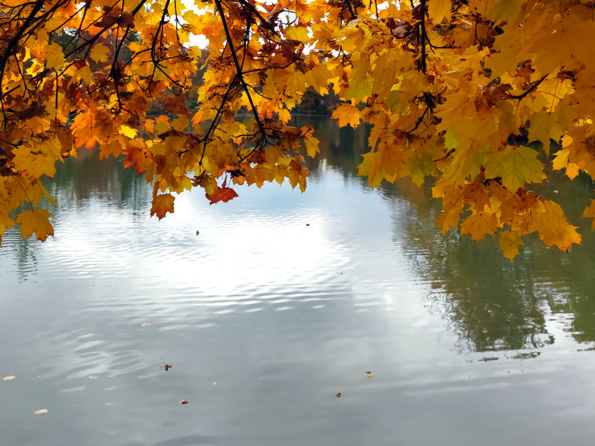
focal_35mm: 48
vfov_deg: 29.6
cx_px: 250
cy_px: 96
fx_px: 825
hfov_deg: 39.5
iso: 102
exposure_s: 1/2190
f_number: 1.7
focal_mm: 6.7
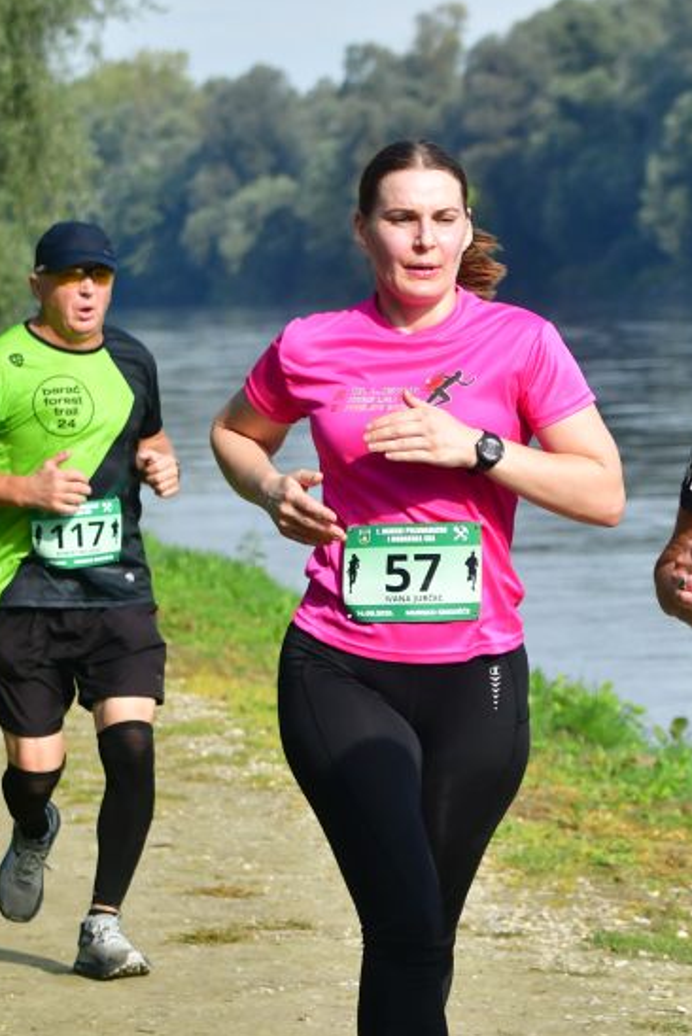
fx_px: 5298
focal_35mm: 184
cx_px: 438
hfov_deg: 7.5
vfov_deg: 11.2
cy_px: 628
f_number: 4.5
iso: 800
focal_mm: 70
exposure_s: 1/5000
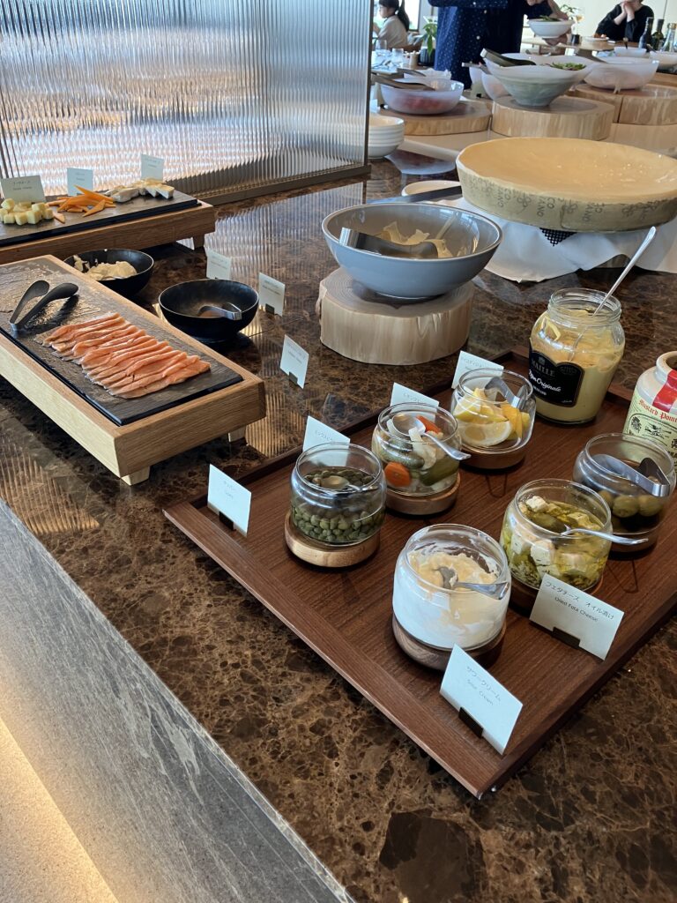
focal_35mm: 28
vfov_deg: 63.4
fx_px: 730
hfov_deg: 49.7
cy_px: 452
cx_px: 338
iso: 80
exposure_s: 1/74
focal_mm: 3.99
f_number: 1.8
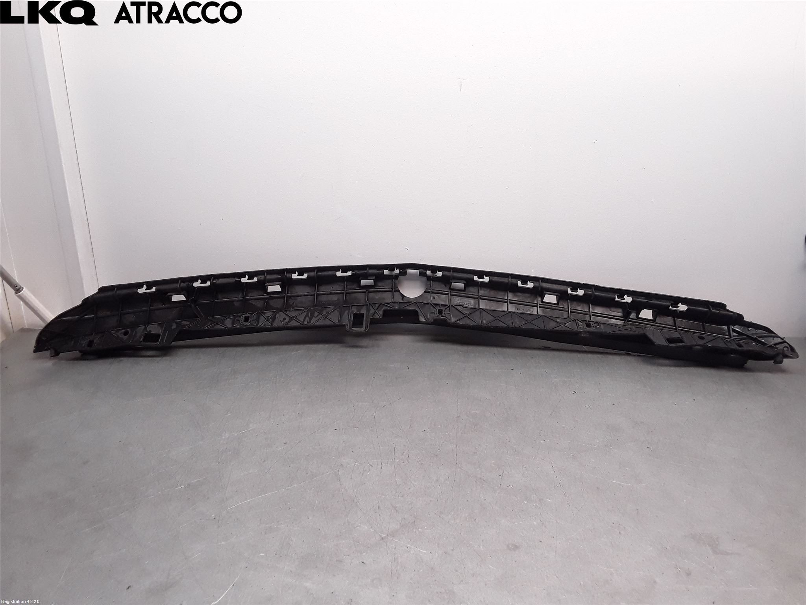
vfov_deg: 49.7
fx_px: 652
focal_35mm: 28
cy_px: 302
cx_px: 403
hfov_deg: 63.4
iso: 100
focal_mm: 2.91
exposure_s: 1/144
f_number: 1.9
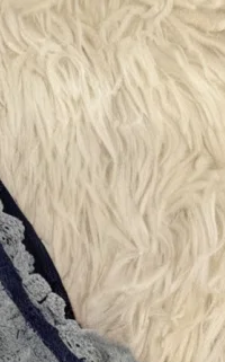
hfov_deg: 8.1
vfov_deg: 12.2
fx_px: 1544
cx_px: 374
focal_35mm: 157
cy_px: 649
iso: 160
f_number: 2.4
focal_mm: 4.13
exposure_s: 1/20
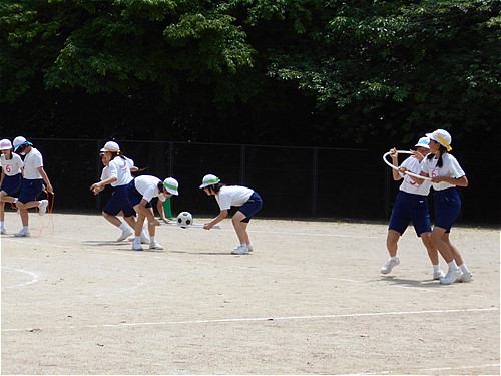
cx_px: 250
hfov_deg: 17.4
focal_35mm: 113
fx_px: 1635
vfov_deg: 13.1
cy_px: 188
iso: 80
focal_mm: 20.1
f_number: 6
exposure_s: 1/320
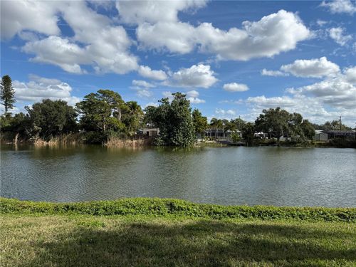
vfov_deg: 56.8
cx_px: 178
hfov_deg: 71.6
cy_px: 134
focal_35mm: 24
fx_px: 247
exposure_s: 1/6711
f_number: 1.78
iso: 80
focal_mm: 6.76
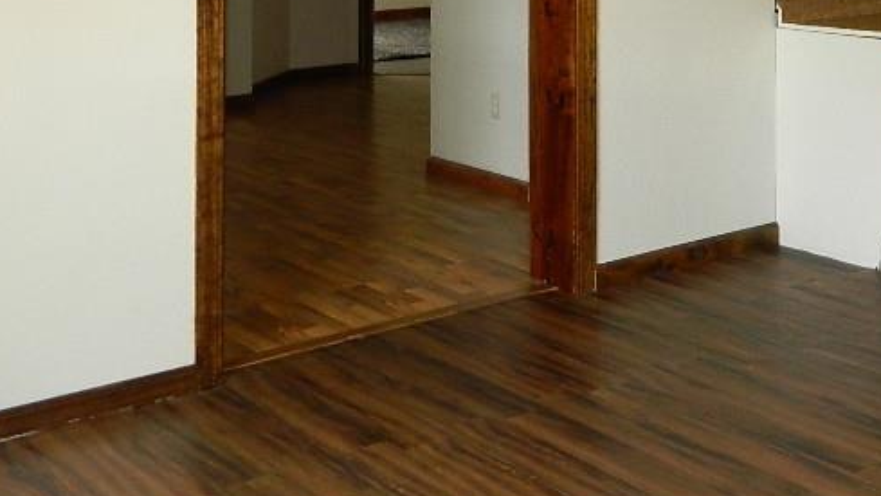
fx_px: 1331
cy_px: -144
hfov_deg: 35.9
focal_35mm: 57
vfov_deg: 19.5
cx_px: 645
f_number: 3.1
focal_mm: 4.5
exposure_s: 1/30
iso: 140
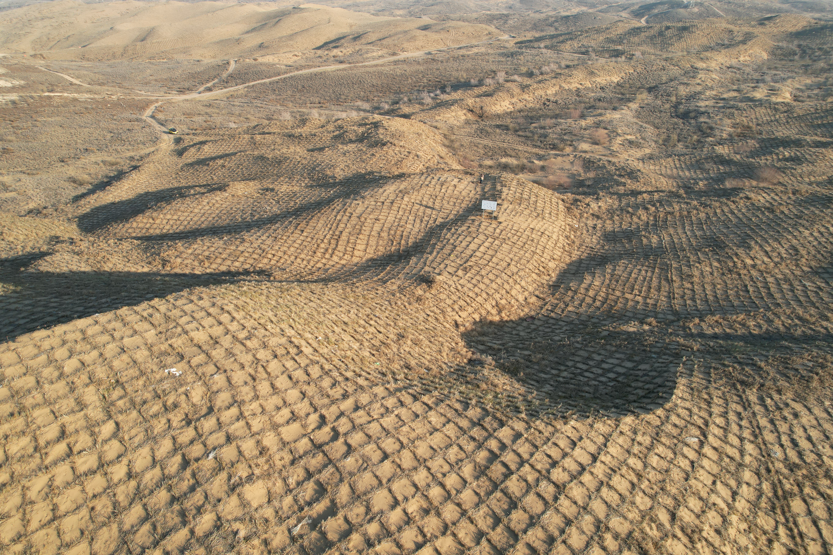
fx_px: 509
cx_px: 416
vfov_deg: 57.2
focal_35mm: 22
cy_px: 278
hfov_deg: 78.6
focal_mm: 8.38
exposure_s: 1/725
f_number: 2.8
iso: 100
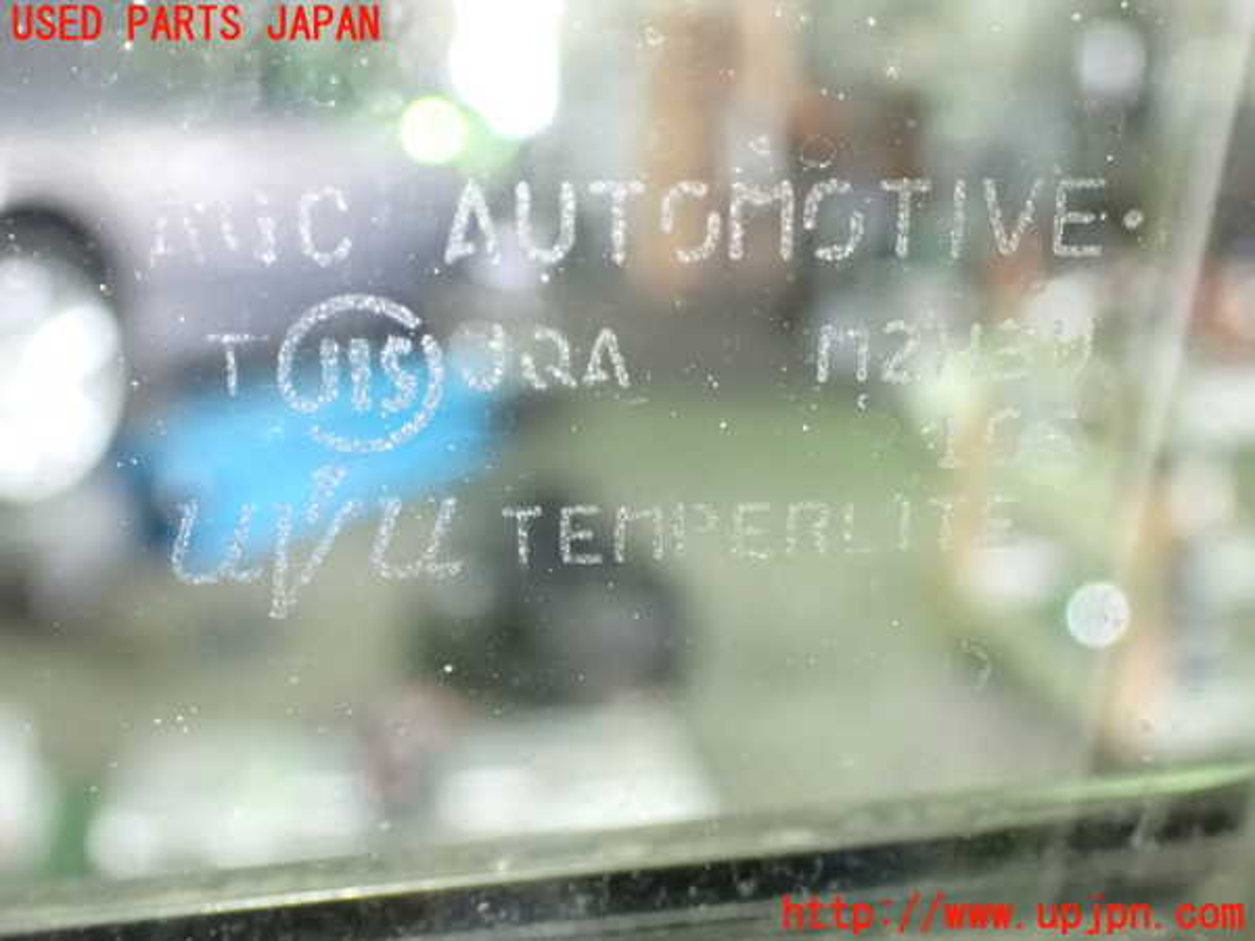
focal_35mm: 44
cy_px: 470
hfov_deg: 42.9
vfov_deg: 32.9
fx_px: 1595
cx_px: 628
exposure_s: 1/30
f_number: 2.9
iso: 1600
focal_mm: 7.84
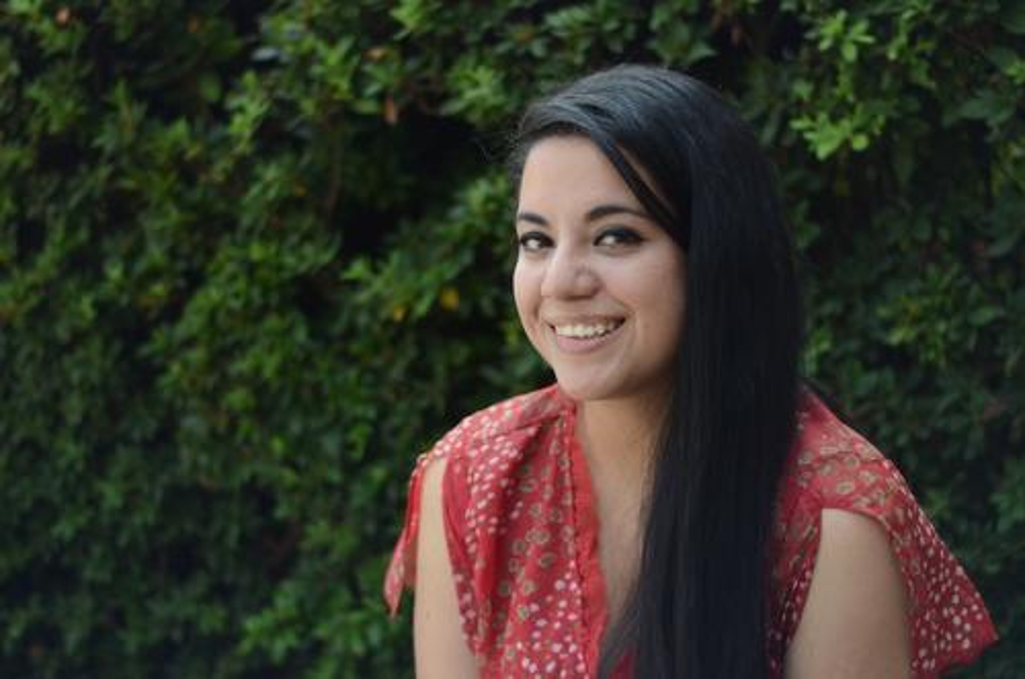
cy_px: 340
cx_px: 512
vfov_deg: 18.1
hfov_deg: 27.0
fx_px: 2131
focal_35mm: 75
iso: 125
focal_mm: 50
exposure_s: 1/1000
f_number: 1.8
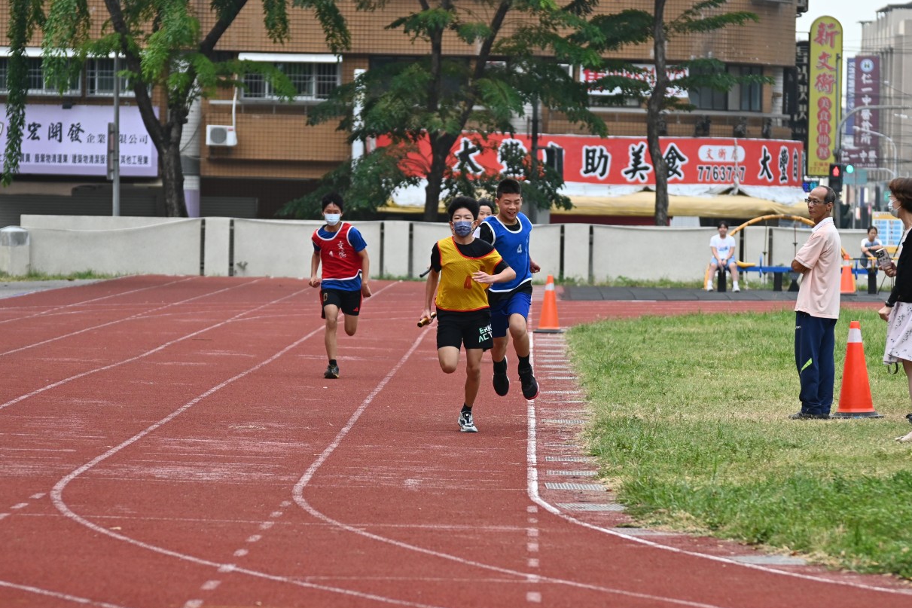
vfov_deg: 6.5
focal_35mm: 211
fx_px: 5333
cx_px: 439
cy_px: 322
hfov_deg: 9.8
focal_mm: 125
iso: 500
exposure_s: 1/1000
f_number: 4.8
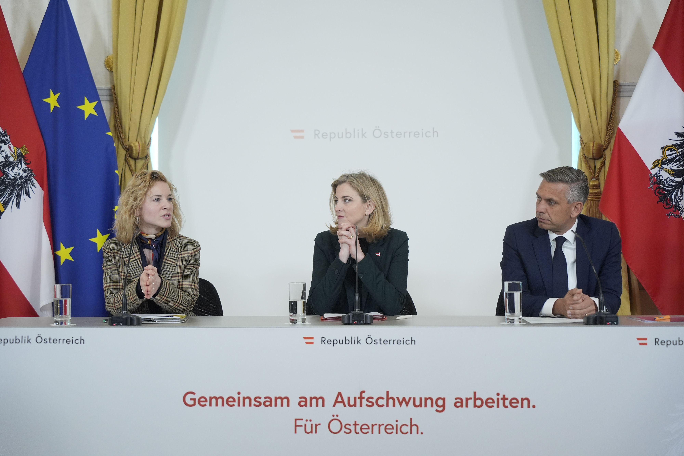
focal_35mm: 52
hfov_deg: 38.2
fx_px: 988
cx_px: 342
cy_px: 228
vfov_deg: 26.0
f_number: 3.5
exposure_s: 1/250
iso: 2500
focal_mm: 52
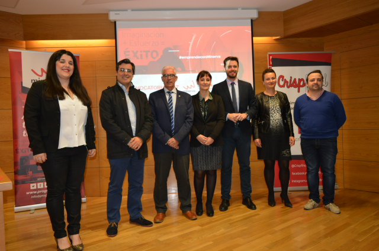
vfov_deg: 47.7
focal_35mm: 27
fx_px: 284
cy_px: 126
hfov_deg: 67.5
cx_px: 190
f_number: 3.5
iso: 560
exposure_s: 1/60
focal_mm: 18
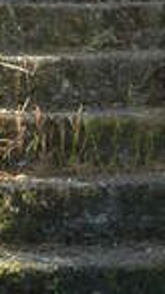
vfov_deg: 11.2
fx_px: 1466
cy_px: -83
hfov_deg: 6.4
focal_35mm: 188
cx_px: 181
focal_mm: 27
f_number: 6.3
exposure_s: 1/125
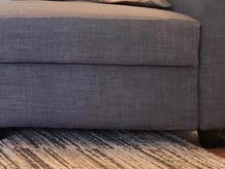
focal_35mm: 108
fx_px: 703
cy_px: -77
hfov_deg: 15.0
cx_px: -216
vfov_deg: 13.1
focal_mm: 6.3
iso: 200
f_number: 1.7
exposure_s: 1/120
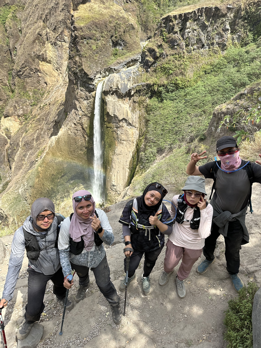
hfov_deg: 56.8
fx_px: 241
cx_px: 130
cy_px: 174
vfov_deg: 71.6
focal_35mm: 24
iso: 80
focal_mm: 6.86
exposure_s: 1/1072
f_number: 1.78
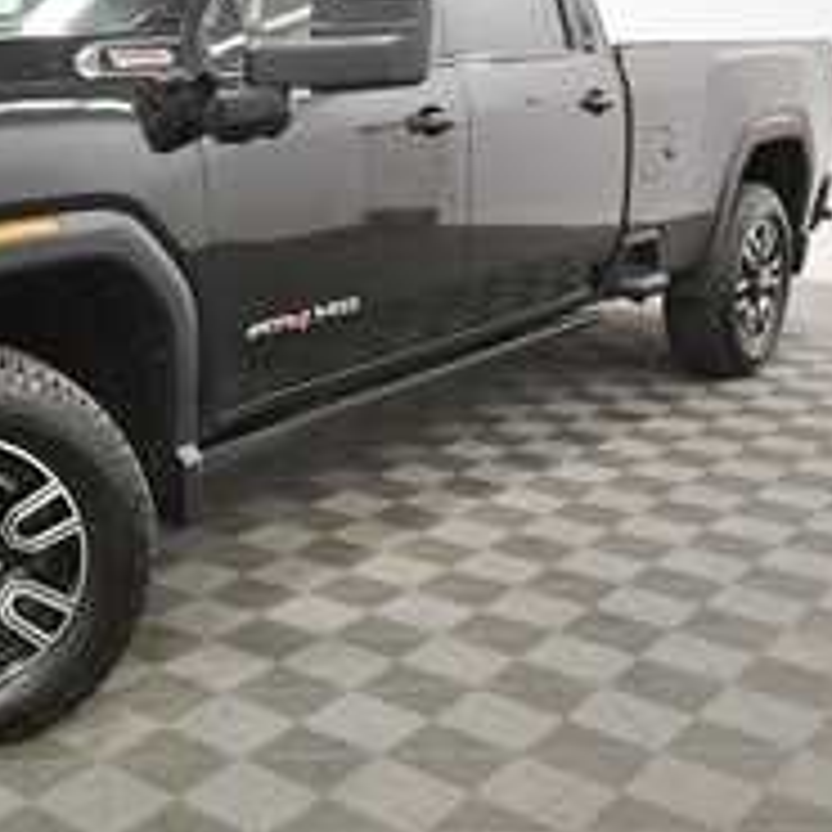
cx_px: 58
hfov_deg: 34.4
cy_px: 286
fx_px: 1251
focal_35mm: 46
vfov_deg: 36.5
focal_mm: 17
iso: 1600
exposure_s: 1/125
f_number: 5.3
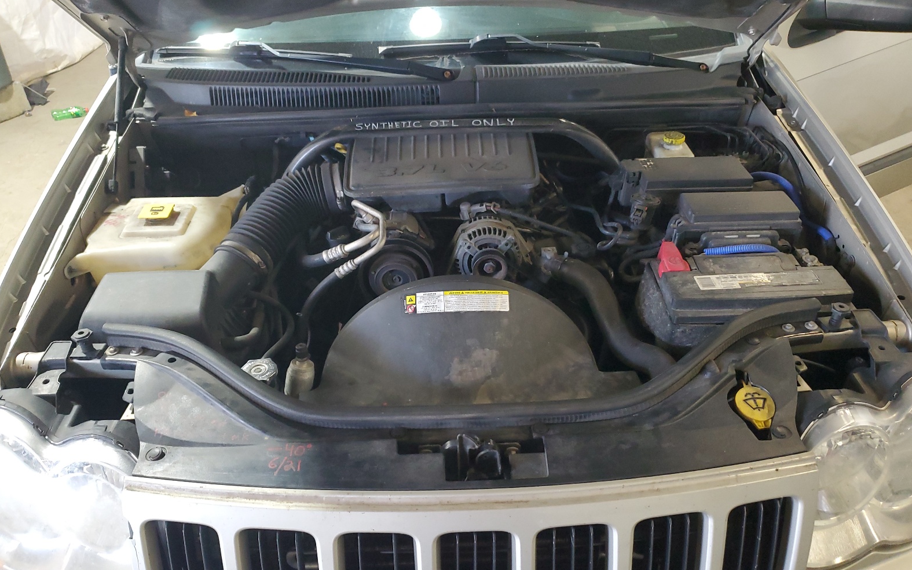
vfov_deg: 44.4
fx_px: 696
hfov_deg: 66.5
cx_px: 459
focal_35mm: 28
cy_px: 320
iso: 215
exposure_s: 1/60.2
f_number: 1.5
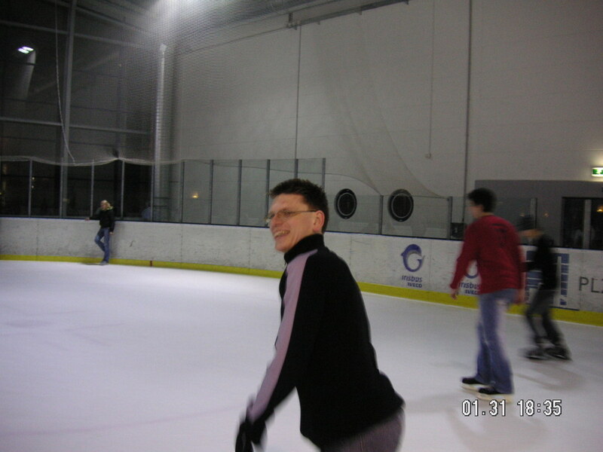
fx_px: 645
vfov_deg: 38.7
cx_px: 302
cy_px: 226
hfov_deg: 50.1
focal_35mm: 37
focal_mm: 6.1
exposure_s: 1/20
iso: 100
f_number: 2.8
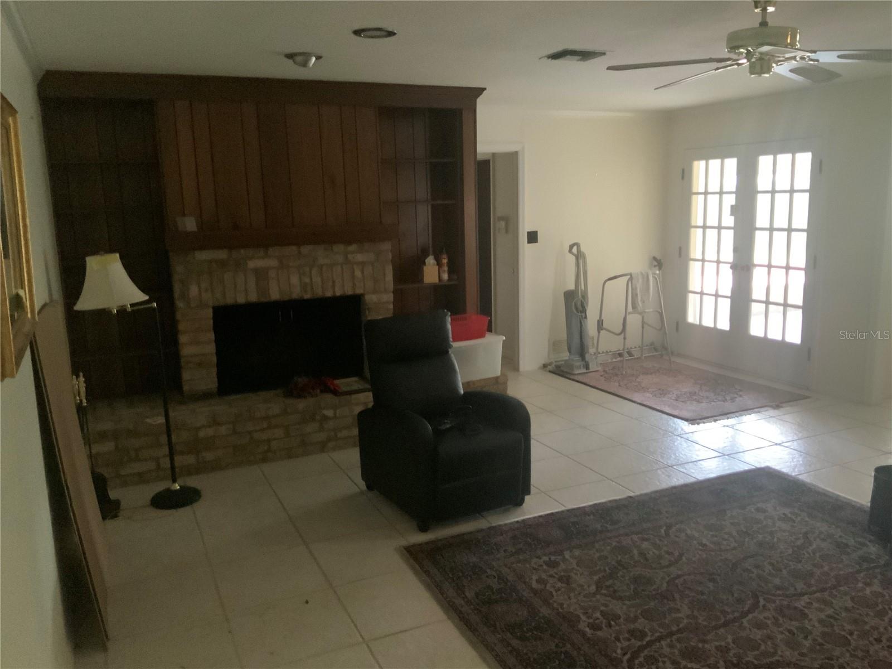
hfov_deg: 61.7
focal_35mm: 29
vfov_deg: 48.2
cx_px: 446
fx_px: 747
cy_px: 334
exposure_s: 1/20
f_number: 1.8
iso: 500
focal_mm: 3
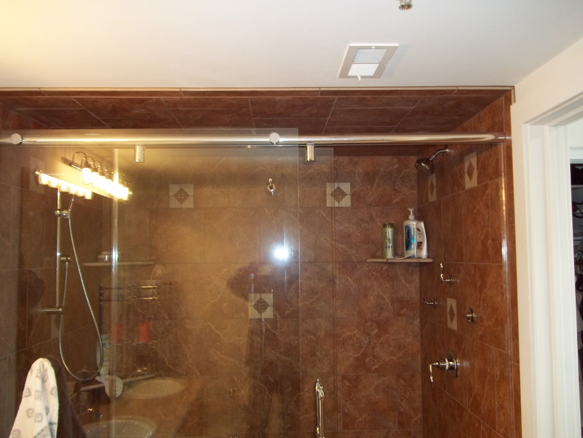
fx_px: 539
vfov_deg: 44.2
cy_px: 219
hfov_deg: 56.8
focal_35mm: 32
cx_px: 292
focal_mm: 5.7
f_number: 2.9
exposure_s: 1/30
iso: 160
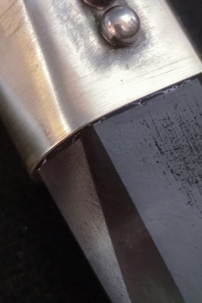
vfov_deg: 19.6
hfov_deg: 13.3
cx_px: 116
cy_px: 57
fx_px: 867
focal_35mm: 103
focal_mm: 6.19
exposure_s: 1/25
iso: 1000
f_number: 1.65
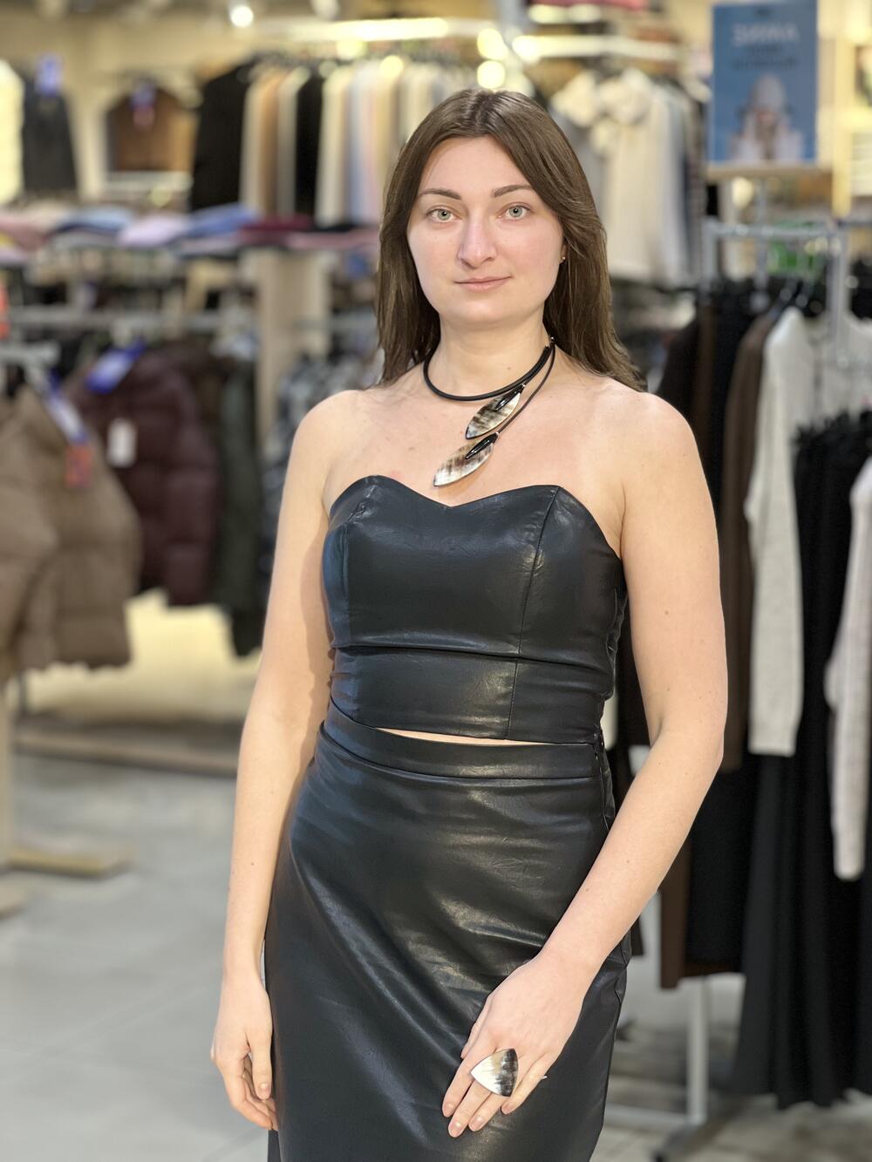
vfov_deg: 25.3
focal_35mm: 77
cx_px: 436
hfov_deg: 19.1
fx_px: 2586
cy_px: 581
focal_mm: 9
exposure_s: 1/33
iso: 125
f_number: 2.8
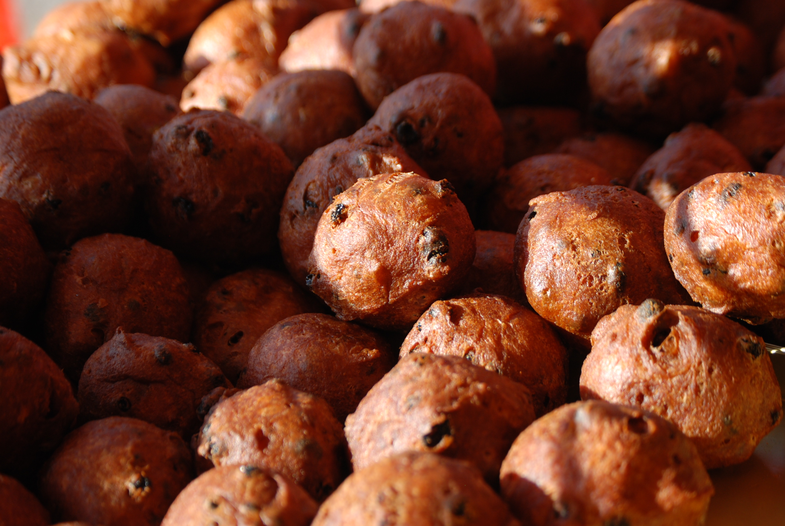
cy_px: 263
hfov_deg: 24.6
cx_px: 392
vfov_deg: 16.6
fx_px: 1801
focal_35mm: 82
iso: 200
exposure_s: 1/200
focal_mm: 55
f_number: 4
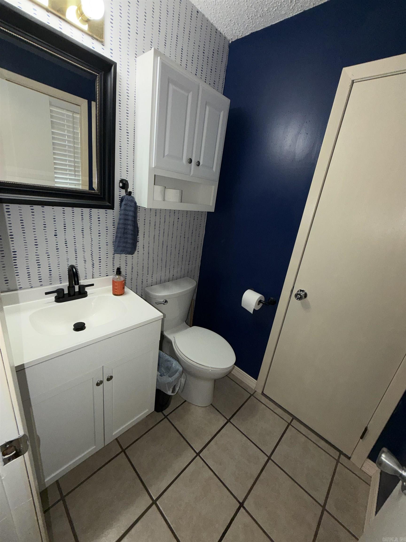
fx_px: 219
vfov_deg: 102.1
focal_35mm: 14
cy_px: 271
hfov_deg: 85.7
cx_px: 203
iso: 50
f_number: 2.2
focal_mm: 2.22
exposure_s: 1/60
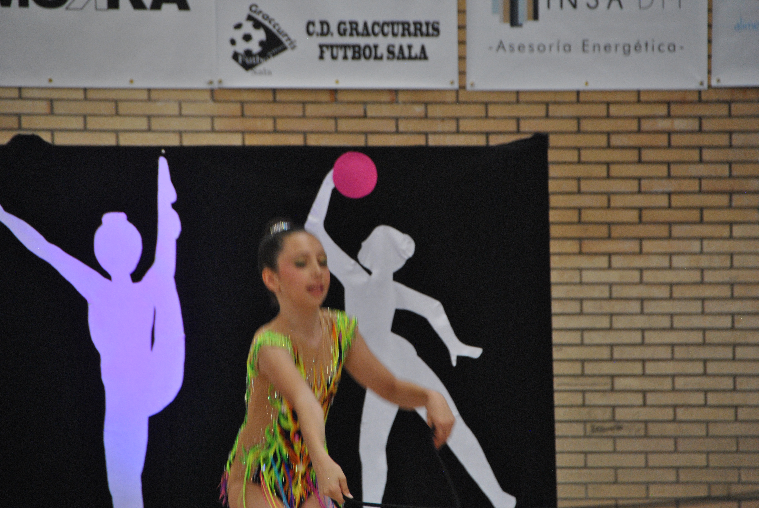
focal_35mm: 300
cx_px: 380
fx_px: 6333
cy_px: 254
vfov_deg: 4.6
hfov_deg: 6.9
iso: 800
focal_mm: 200
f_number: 6.3
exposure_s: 1/125
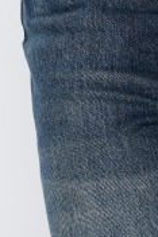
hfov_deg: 2.9
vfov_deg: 4.2
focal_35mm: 478
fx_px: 3153
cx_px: 203
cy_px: -446
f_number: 4
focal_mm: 70
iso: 640
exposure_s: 1/160
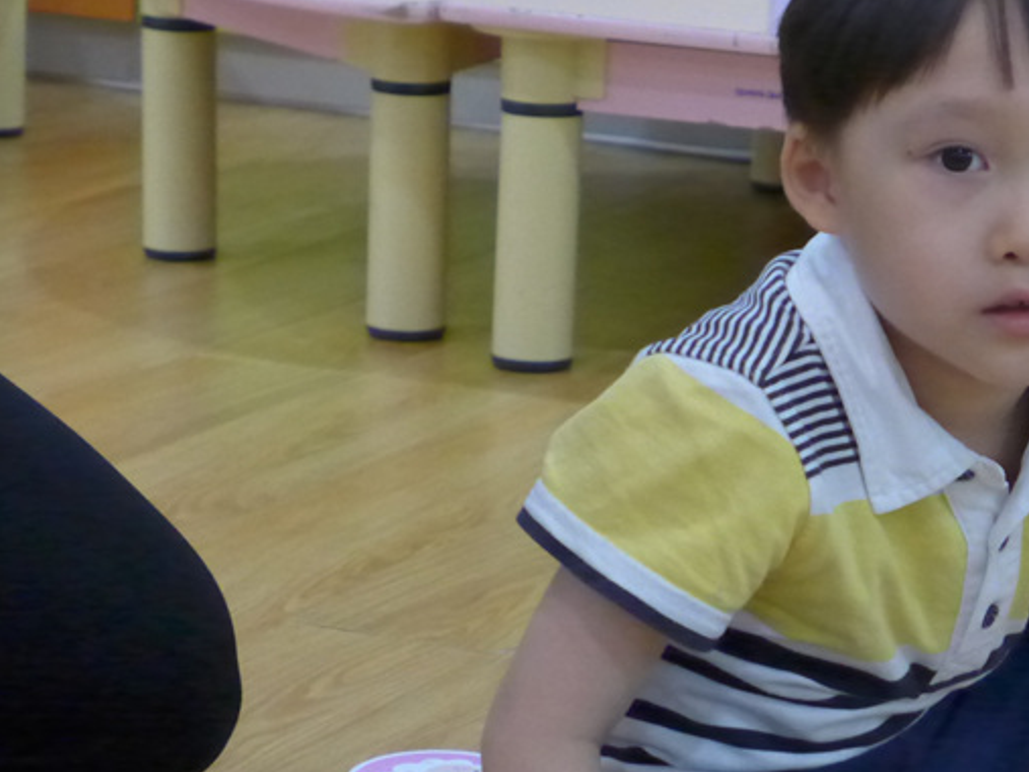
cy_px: 297
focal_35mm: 142
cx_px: 759
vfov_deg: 10.4
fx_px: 4220
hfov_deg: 13.9
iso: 1600
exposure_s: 1/500
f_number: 2.3
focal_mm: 17.7
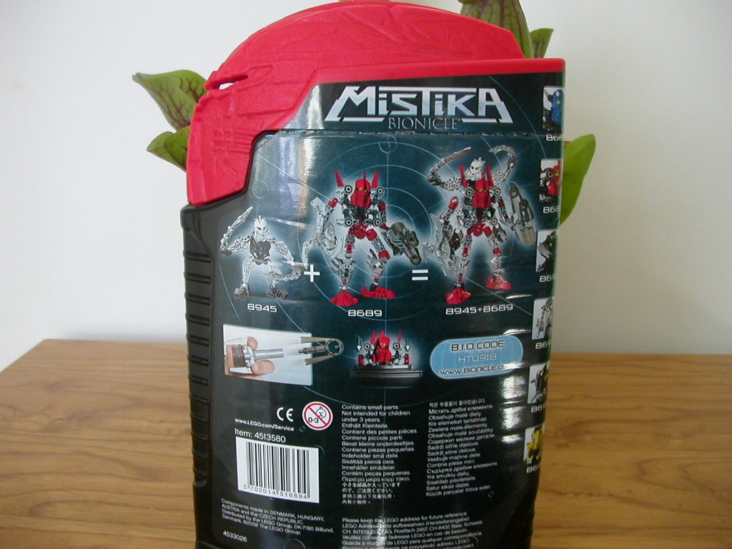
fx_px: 782
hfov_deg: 50.1
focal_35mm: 37
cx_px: 366
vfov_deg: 38.7
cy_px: 274
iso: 100
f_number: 2.7
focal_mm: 5.6
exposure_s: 1/44.7
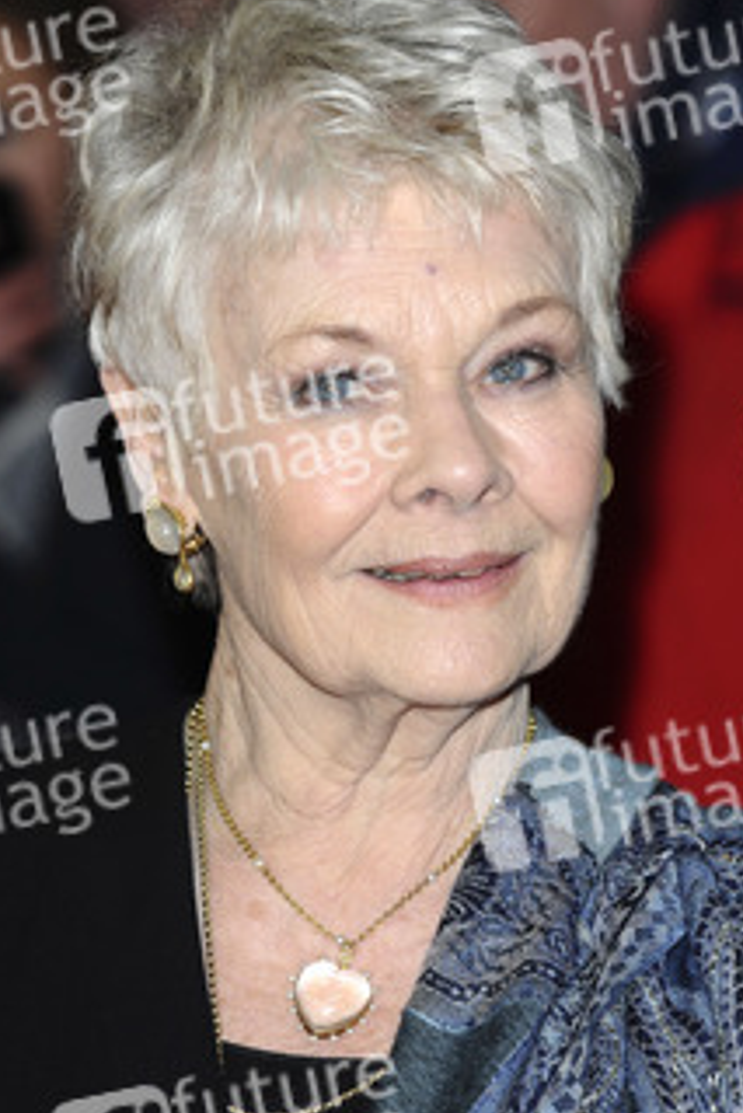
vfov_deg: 8.1
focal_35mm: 254
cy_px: 614
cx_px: 333
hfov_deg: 5.4
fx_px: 7843
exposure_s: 1/200
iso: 320
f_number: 4.5
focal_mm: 135
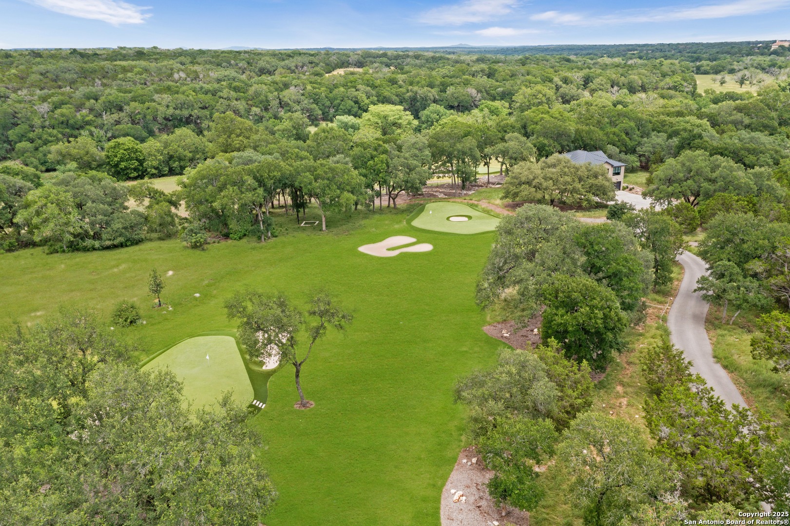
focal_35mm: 28
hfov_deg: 65.5
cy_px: 263
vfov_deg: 46.4
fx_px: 614
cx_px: 395
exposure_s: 1/320
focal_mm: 10.26
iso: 100
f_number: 5.6
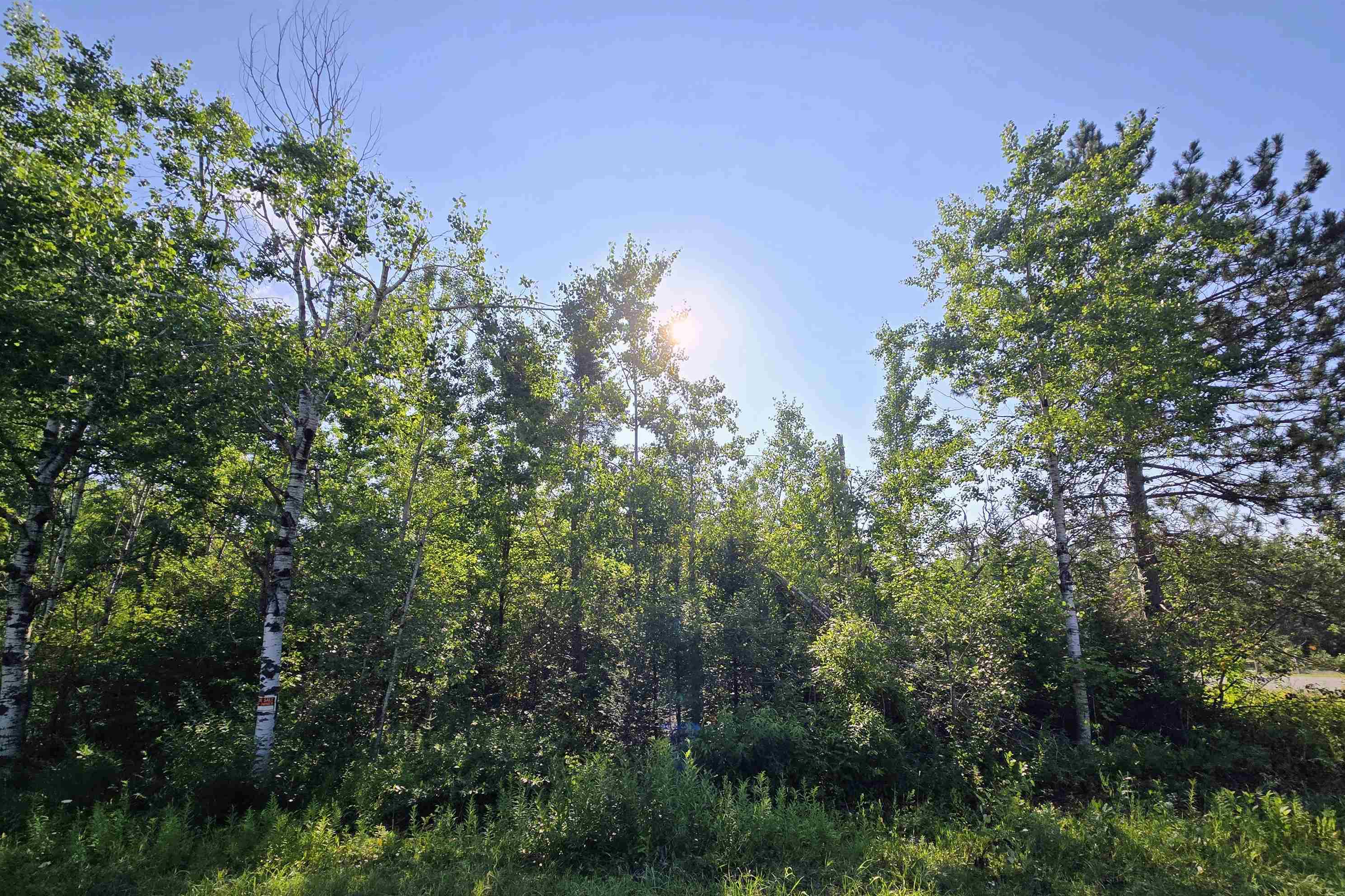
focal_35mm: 14
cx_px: 681
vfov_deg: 80.6
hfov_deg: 104.2
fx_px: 523
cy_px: 520
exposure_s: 1/1994
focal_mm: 2.2
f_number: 2.2
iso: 50
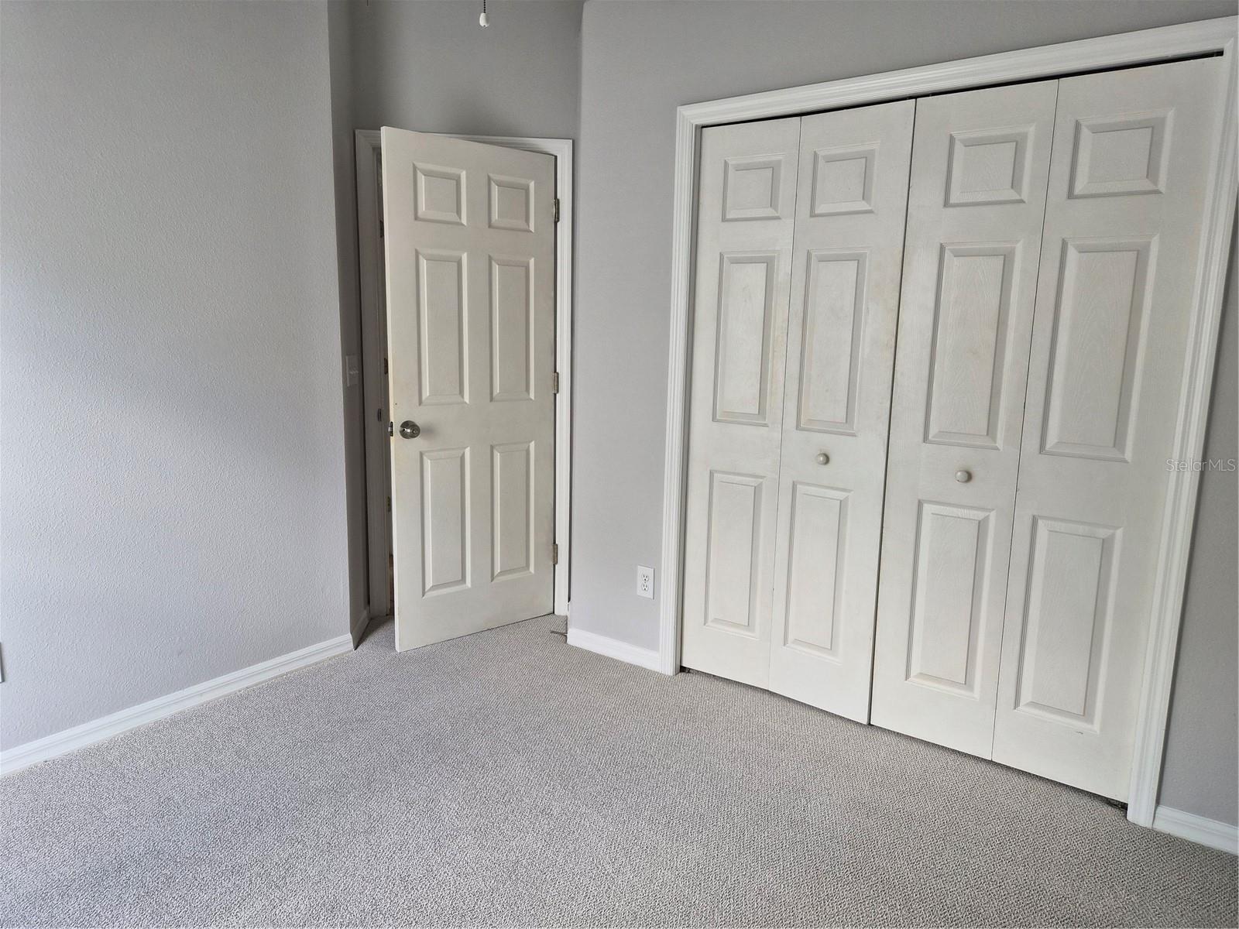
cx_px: 620
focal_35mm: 23
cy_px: 464
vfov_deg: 58.9
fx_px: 823
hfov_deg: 73.9
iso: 160
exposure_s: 1/180
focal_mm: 5.4
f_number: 1.8
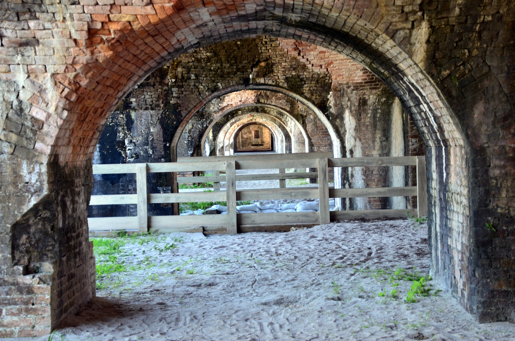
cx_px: 258
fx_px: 1070
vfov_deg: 18.1
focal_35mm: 75
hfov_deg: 27.1
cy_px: 170
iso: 100
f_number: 4.5
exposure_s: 1/13
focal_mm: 50
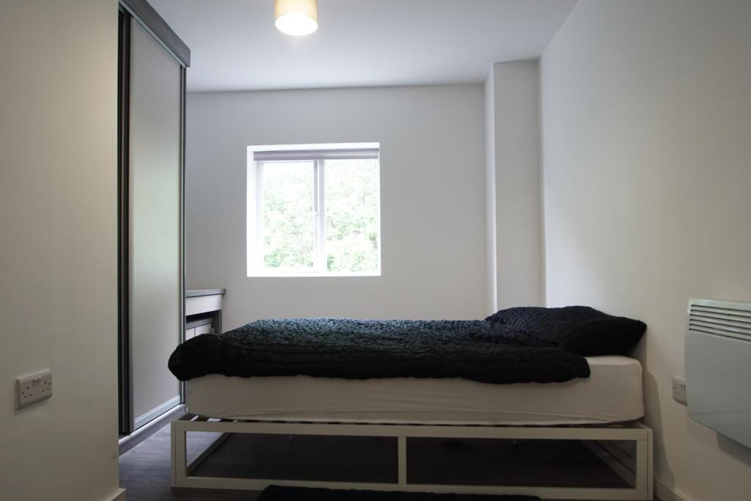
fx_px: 501
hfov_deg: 73.7
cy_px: 250
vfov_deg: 53.1
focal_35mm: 24
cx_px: 376
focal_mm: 16
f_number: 4
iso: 1000
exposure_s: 1/60
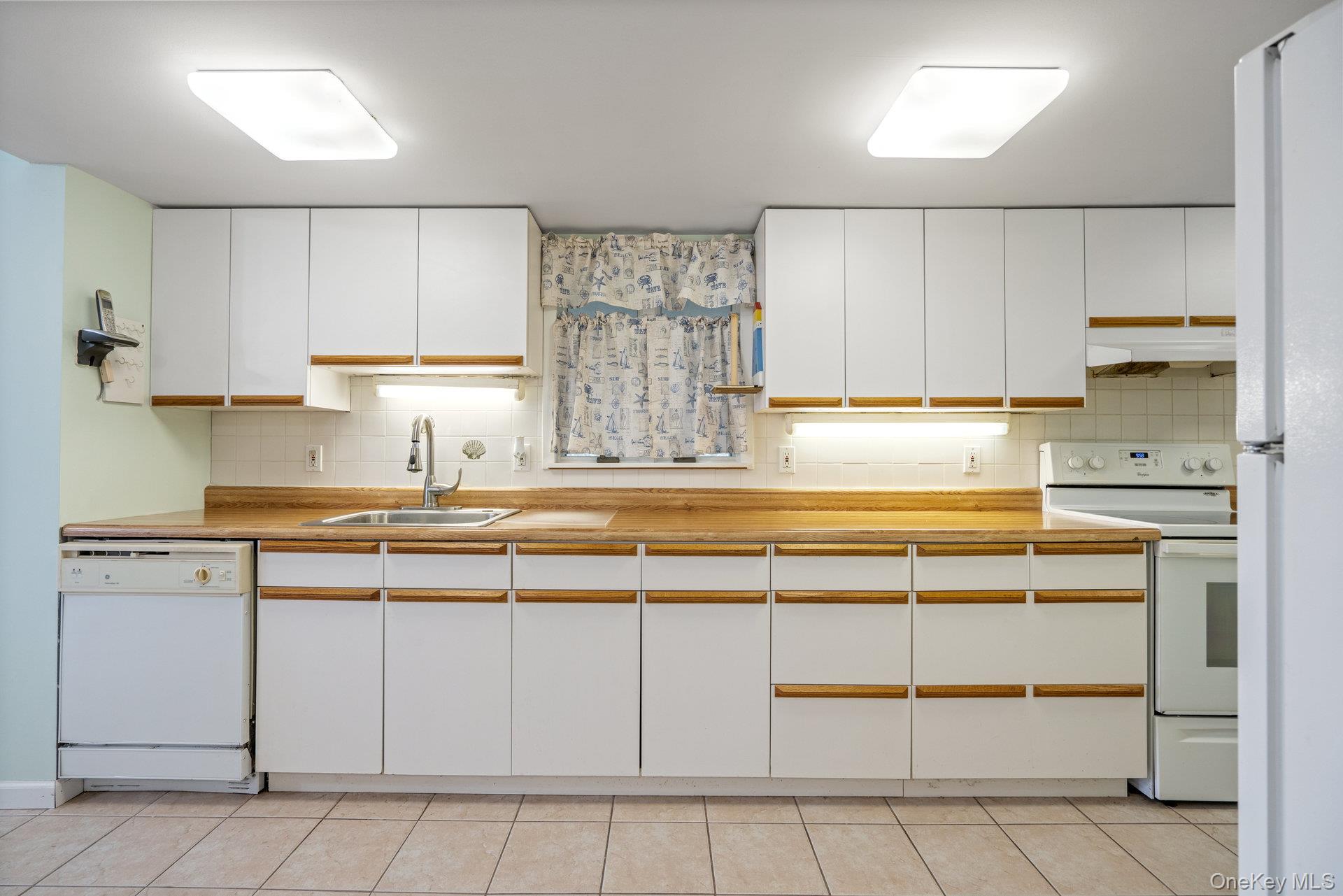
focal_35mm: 16
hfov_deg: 96.7
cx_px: 672
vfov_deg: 73.8
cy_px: 448
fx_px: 597
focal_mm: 16
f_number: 5.6
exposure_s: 1/10
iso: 640
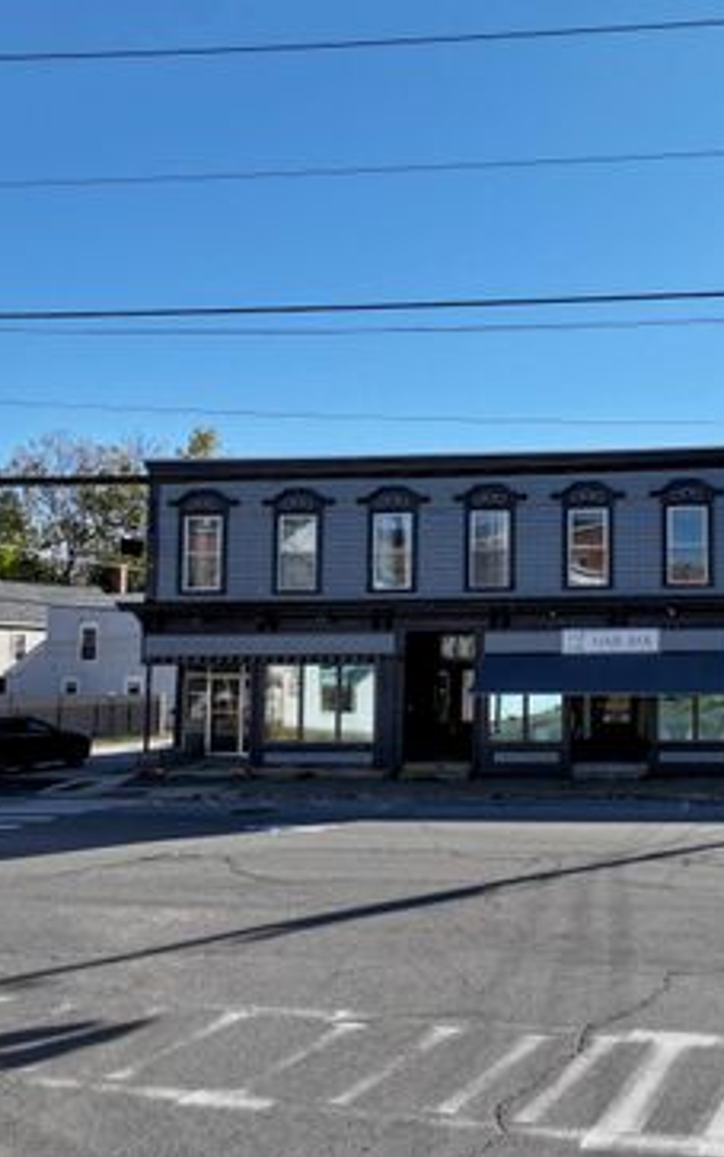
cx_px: 670
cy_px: 571
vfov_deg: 55.3
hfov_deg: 34.0
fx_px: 1105
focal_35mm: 35
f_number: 2.8
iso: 140
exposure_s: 1/2000
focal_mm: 12.29
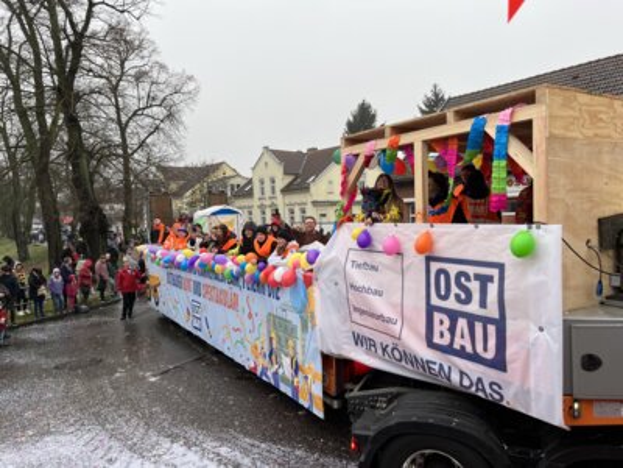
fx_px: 468
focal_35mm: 26
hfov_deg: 67.3
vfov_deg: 53.1
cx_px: 312
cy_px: 234
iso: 64
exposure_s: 1/122
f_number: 1.6
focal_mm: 5.1
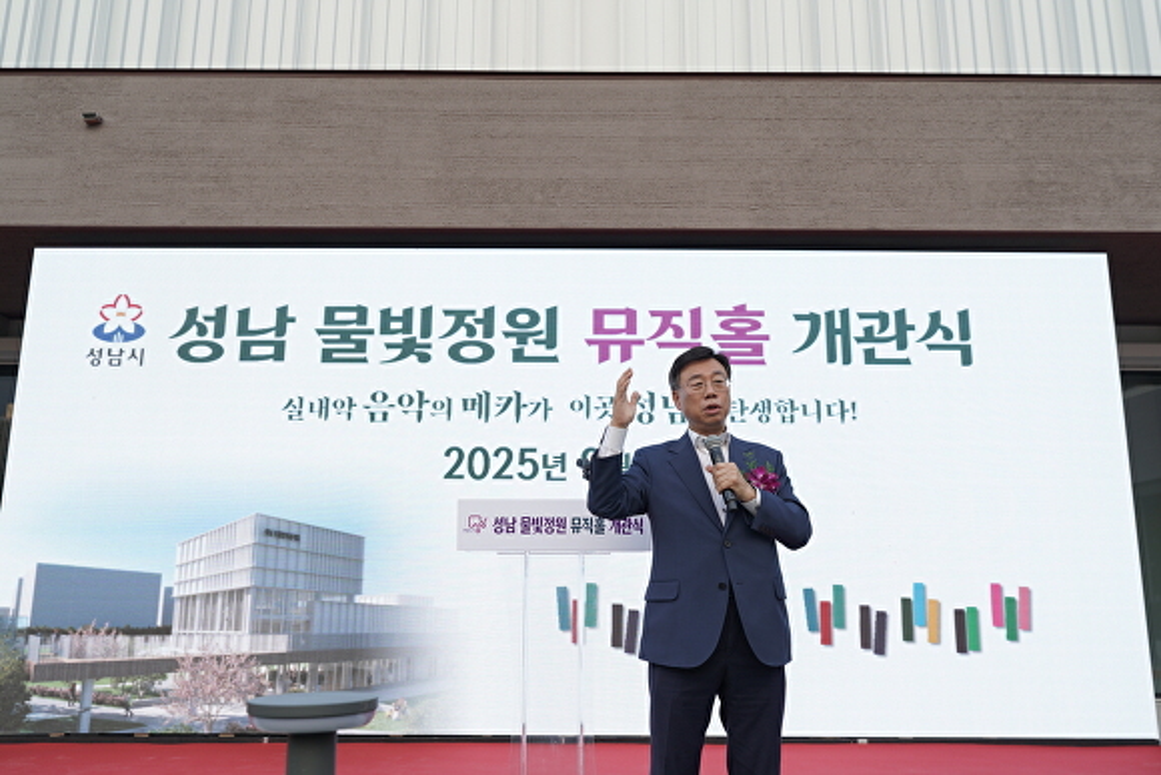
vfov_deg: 45.0
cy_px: 388
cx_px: 580
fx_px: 935
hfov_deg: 63.6
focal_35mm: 29
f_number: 3.5
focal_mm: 29
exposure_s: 1/160
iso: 100
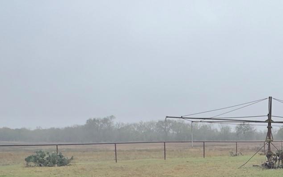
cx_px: 264
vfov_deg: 25.9
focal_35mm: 48
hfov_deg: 38.4
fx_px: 370
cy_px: 164
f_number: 2.2
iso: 40
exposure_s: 1/625
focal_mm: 2.22
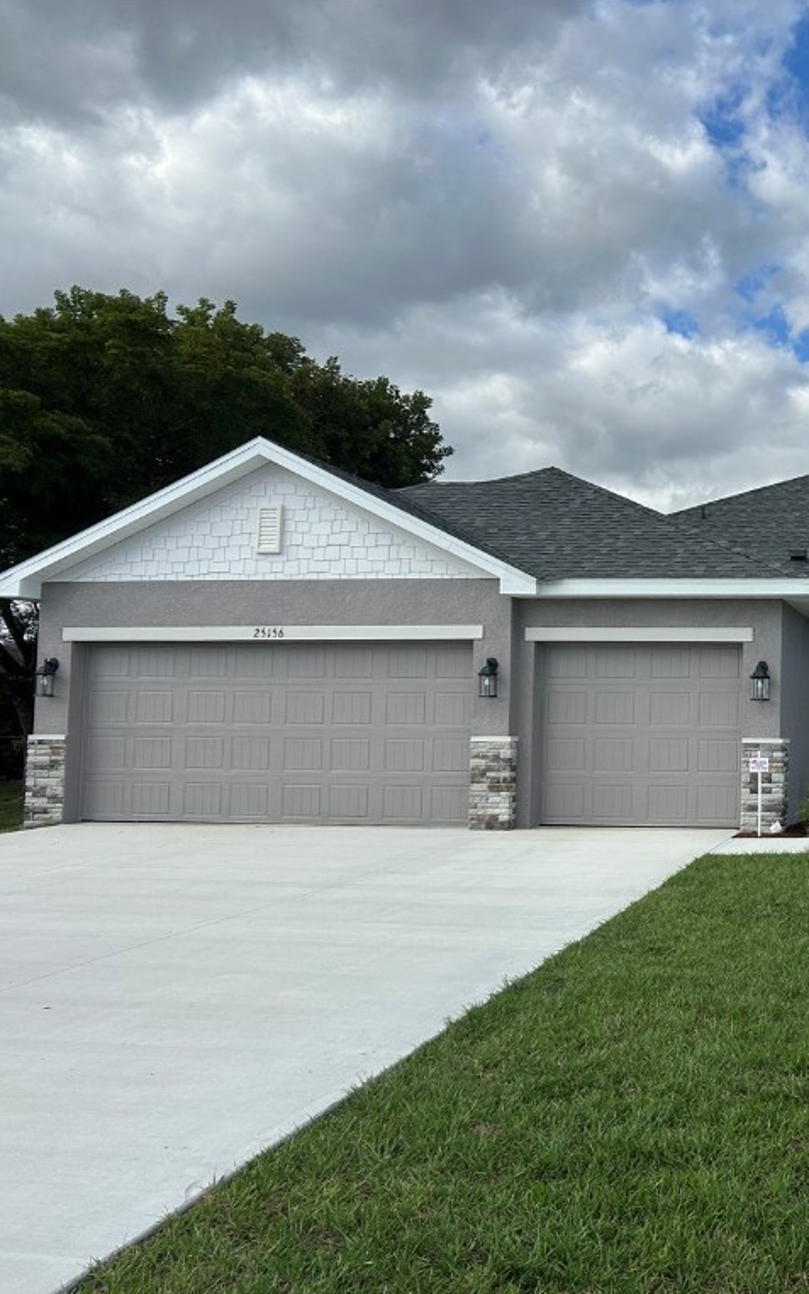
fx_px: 1305
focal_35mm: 37
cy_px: 644
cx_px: 799
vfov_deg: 52.7
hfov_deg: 31.9
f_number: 1.5
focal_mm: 5.7
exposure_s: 1/3356
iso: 50
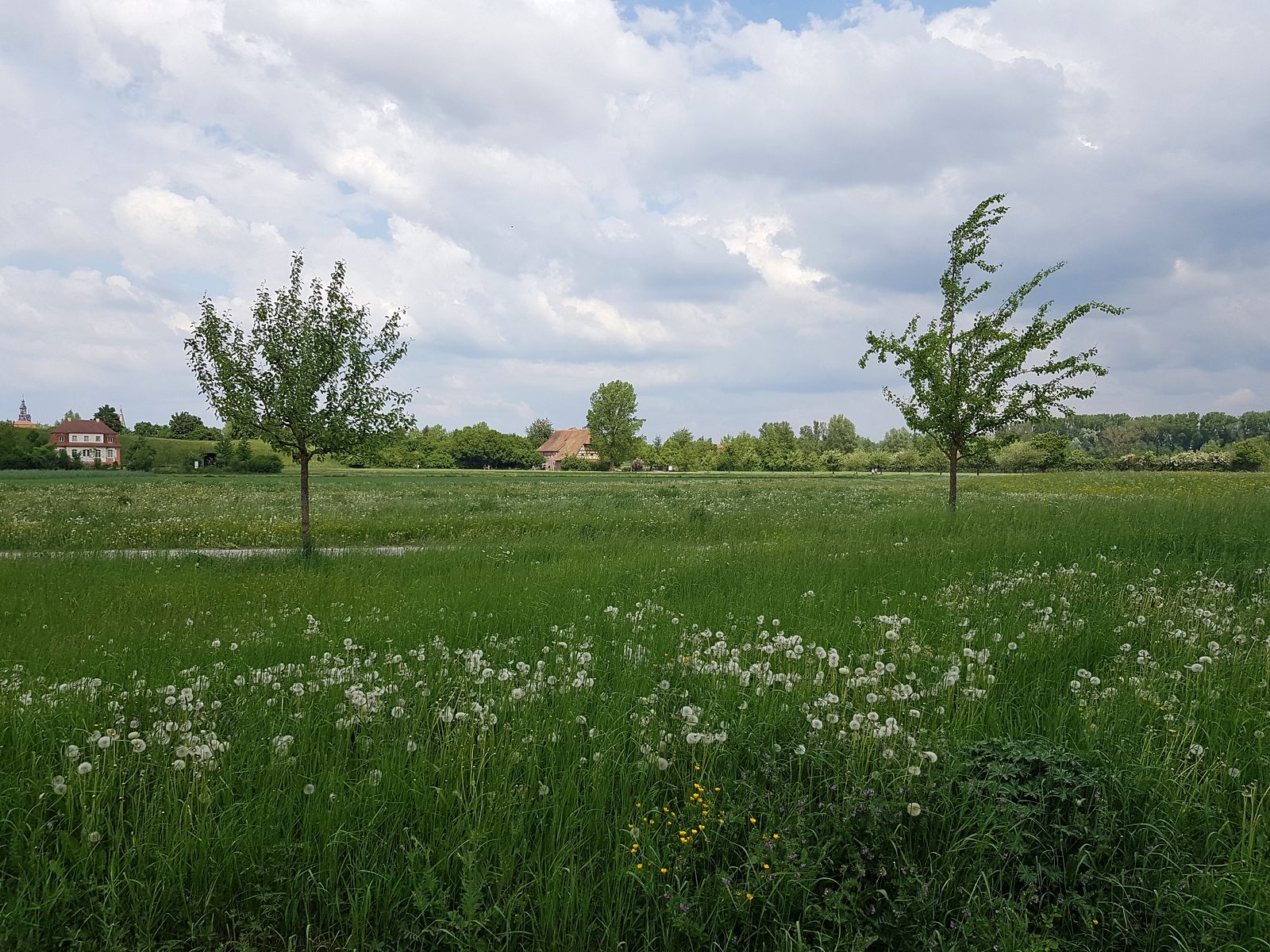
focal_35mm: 26
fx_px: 954
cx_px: 635
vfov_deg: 53.1
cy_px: 476
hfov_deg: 67.3
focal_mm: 4.2
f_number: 1.7
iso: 50
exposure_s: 1/3104
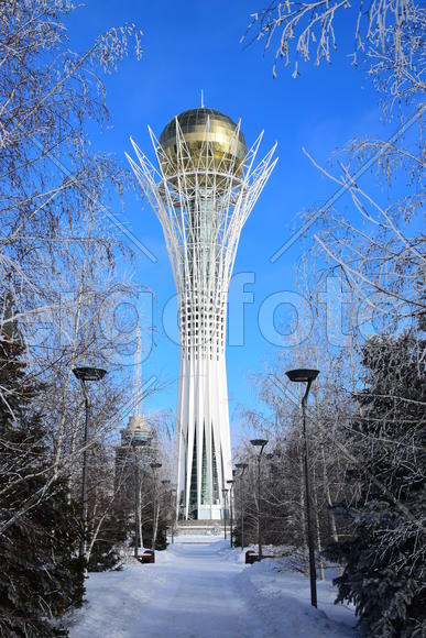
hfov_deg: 34.2
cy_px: 319
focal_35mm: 39
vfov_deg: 49.5
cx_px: 213
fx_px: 692
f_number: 9
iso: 100
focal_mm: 26
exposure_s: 1/320
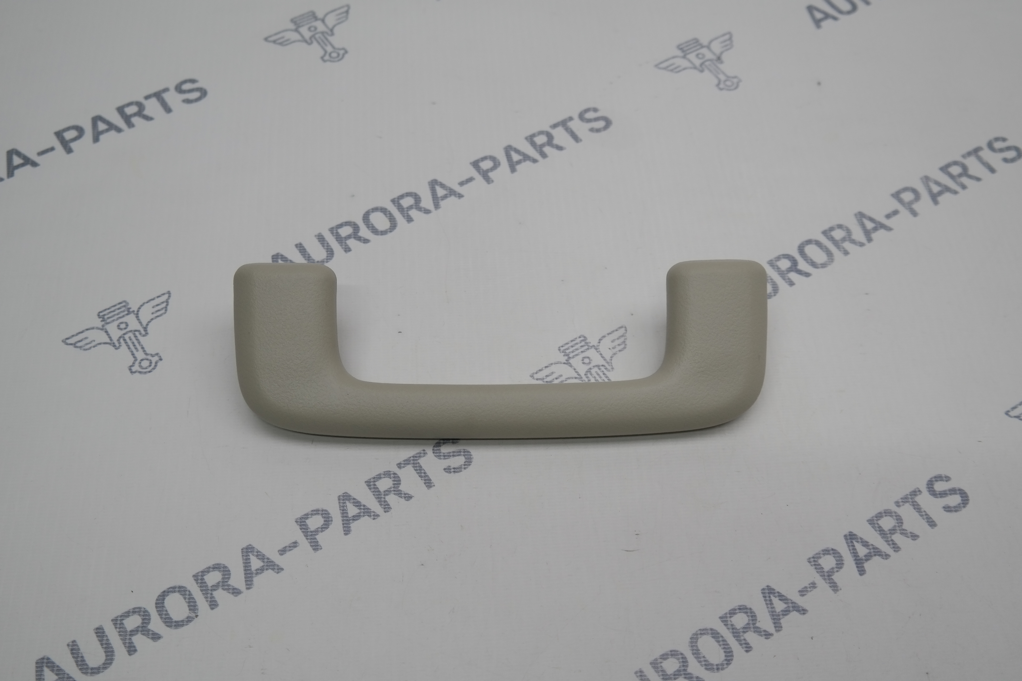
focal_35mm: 44
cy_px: 340
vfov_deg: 30.5
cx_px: 511
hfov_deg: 44.5
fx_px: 1249
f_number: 4
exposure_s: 1/100
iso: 200
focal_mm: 29
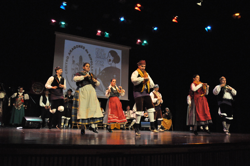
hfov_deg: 57.3
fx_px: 229
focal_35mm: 33
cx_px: 125
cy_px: 83
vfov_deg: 39.9
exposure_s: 1/200
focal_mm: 22
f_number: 4.5
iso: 3200
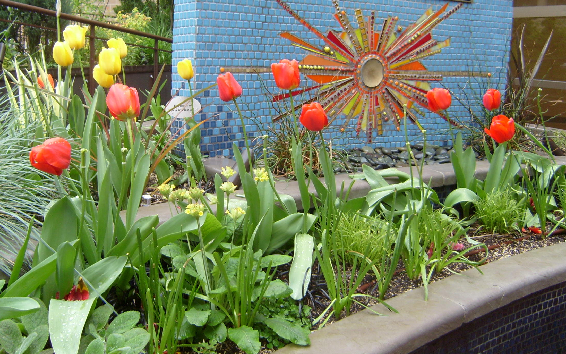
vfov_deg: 36.1
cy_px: 140
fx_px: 540
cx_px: 277
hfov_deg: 55.3
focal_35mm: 35
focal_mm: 4.7
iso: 80
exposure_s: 1/60
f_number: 2.8
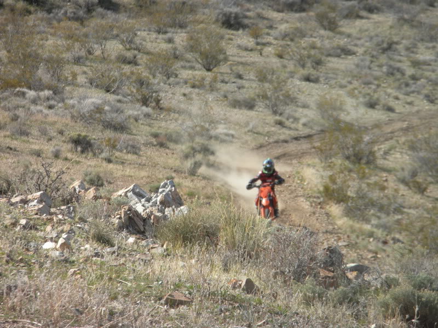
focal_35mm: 260
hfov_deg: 7.6
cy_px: 164
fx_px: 3290
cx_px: 219
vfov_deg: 5.7
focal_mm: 46.2
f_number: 5.3
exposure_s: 1/516
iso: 132
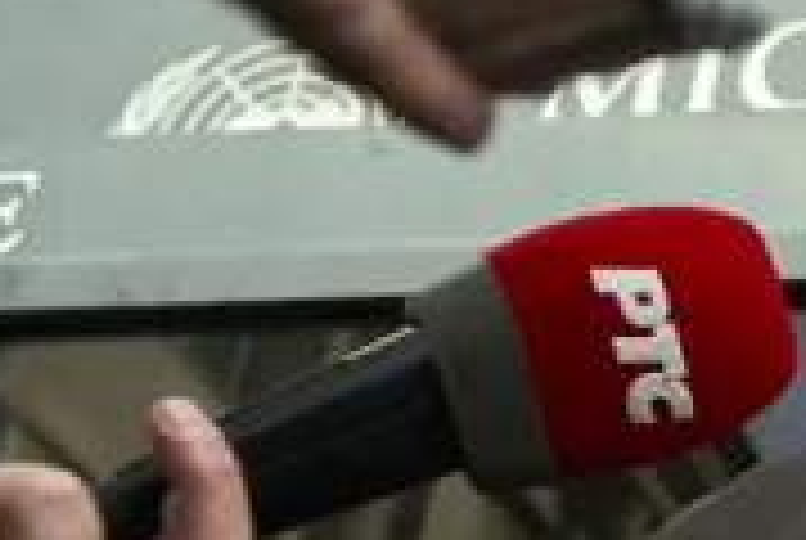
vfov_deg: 15.3
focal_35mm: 89
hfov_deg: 18.0
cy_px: 466
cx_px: 1468
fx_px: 1996
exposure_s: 1/1600
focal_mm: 21
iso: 320
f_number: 3.5
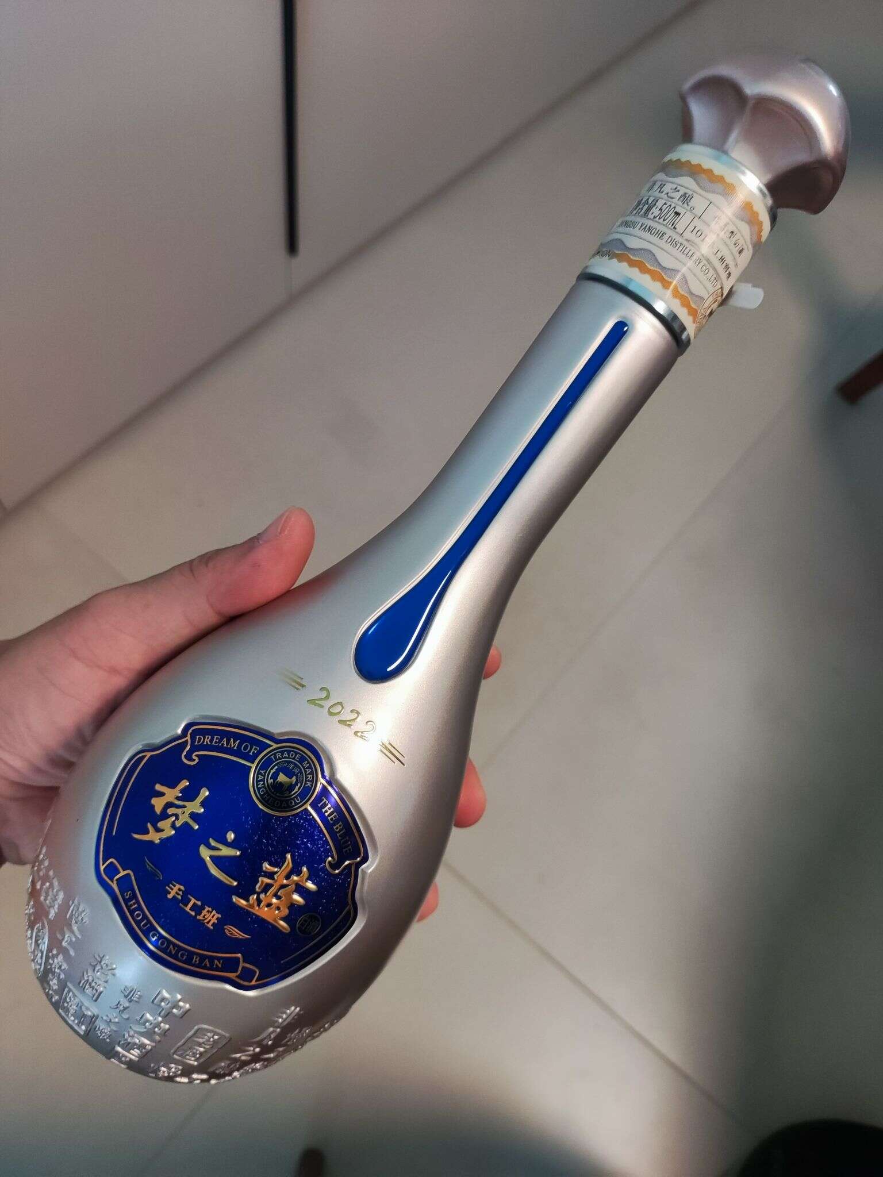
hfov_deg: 54.9
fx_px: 850
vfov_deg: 69.4
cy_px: 588
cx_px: 442
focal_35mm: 25
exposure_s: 1/66.7
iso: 386
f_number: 1.79
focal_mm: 4.71
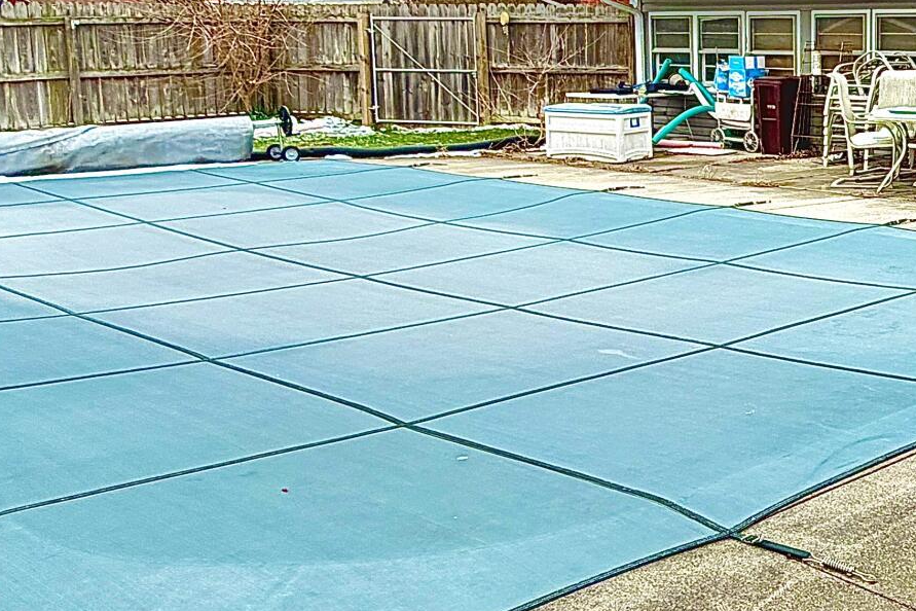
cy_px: 208
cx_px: 941
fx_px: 1247
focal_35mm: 49
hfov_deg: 35.9
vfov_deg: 27.4
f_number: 2.2
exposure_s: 1/770
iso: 25
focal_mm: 2.22
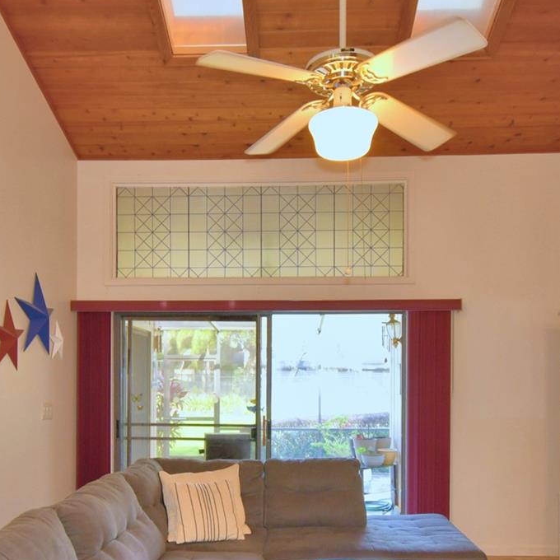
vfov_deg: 52.7
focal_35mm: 30
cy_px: 384
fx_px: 549
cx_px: 282
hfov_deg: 54.0
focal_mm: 10
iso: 360
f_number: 4.5
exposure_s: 1/30
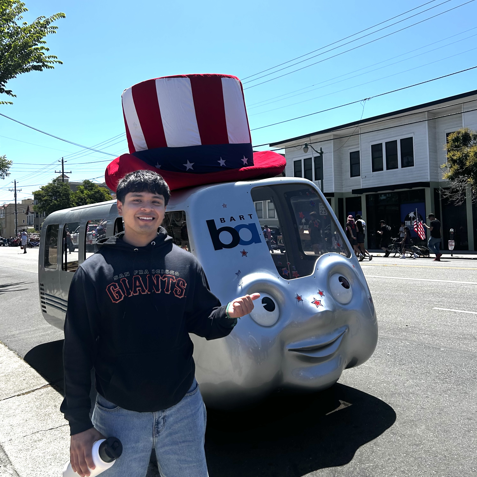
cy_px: 206
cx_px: 236
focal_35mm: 31
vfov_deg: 52.4
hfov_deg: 52.5
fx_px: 483
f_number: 1.5
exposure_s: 1/6993
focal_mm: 5.7
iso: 50
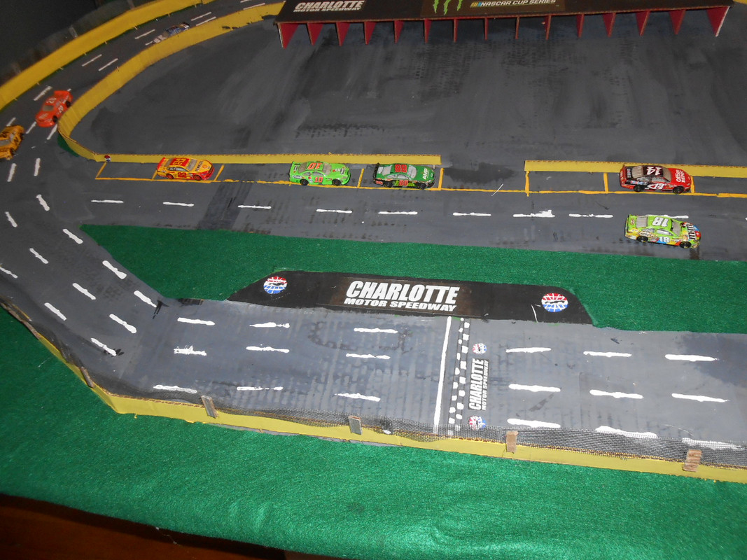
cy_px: 280
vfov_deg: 53.1
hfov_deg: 67.3
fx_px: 561
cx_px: 374
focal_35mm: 26
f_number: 3.5
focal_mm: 4.6
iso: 200
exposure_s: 1/25
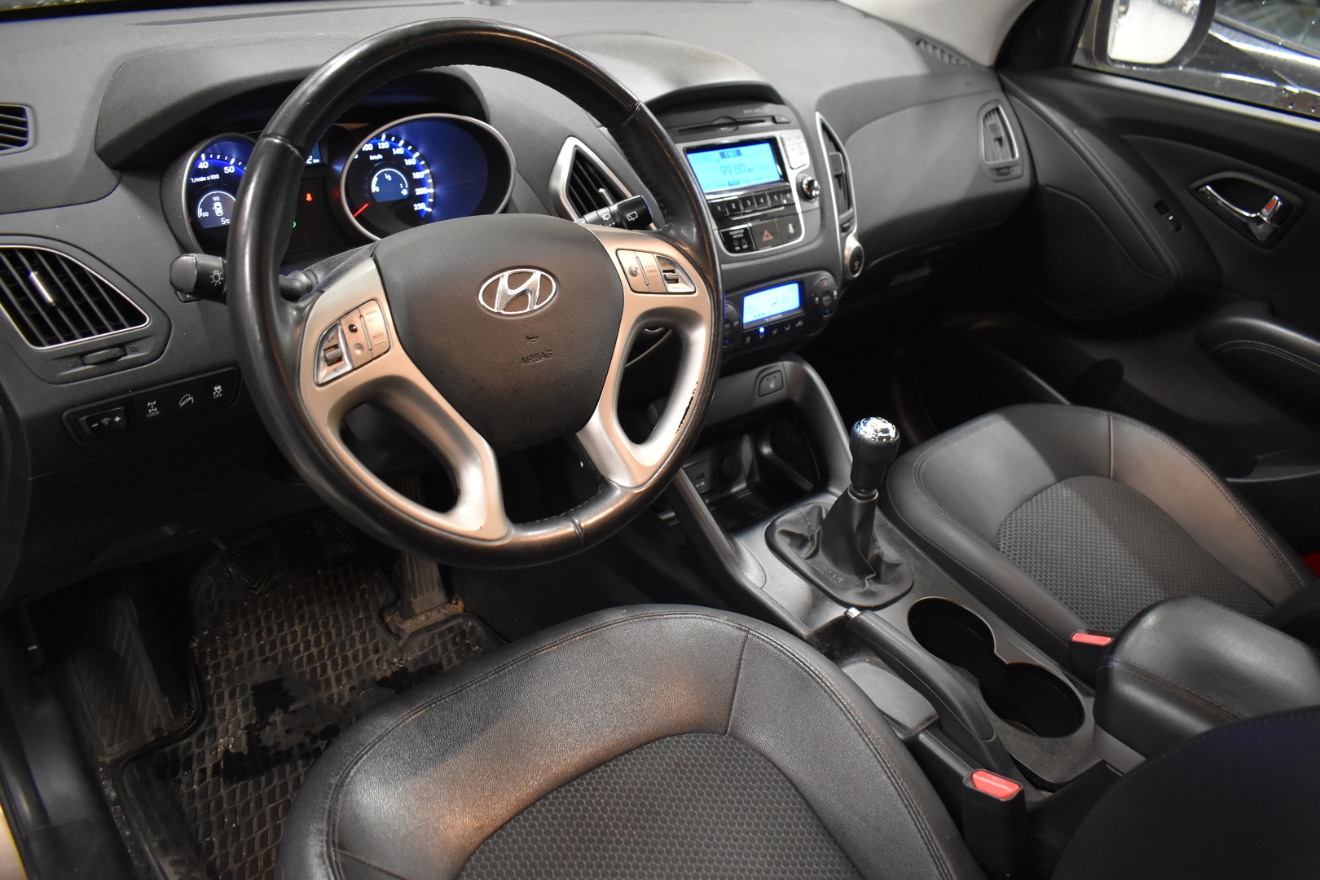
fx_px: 990
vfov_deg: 47.9
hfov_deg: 67.4
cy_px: 440
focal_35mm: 27
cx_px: 660
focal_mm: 18
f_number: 3.5
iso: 2000
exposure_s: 1/30
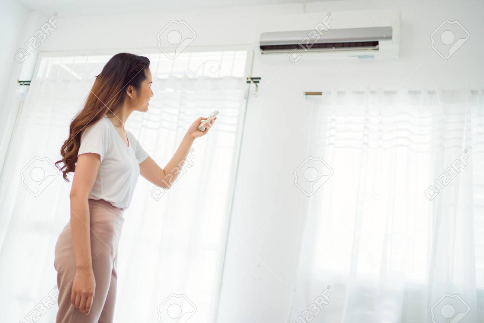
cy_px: 162
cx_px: 242
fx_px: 471
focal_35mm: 35
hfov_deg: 54.4
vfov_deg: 37.9
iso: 160
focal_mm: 35
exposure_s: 1/125
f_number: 1.4
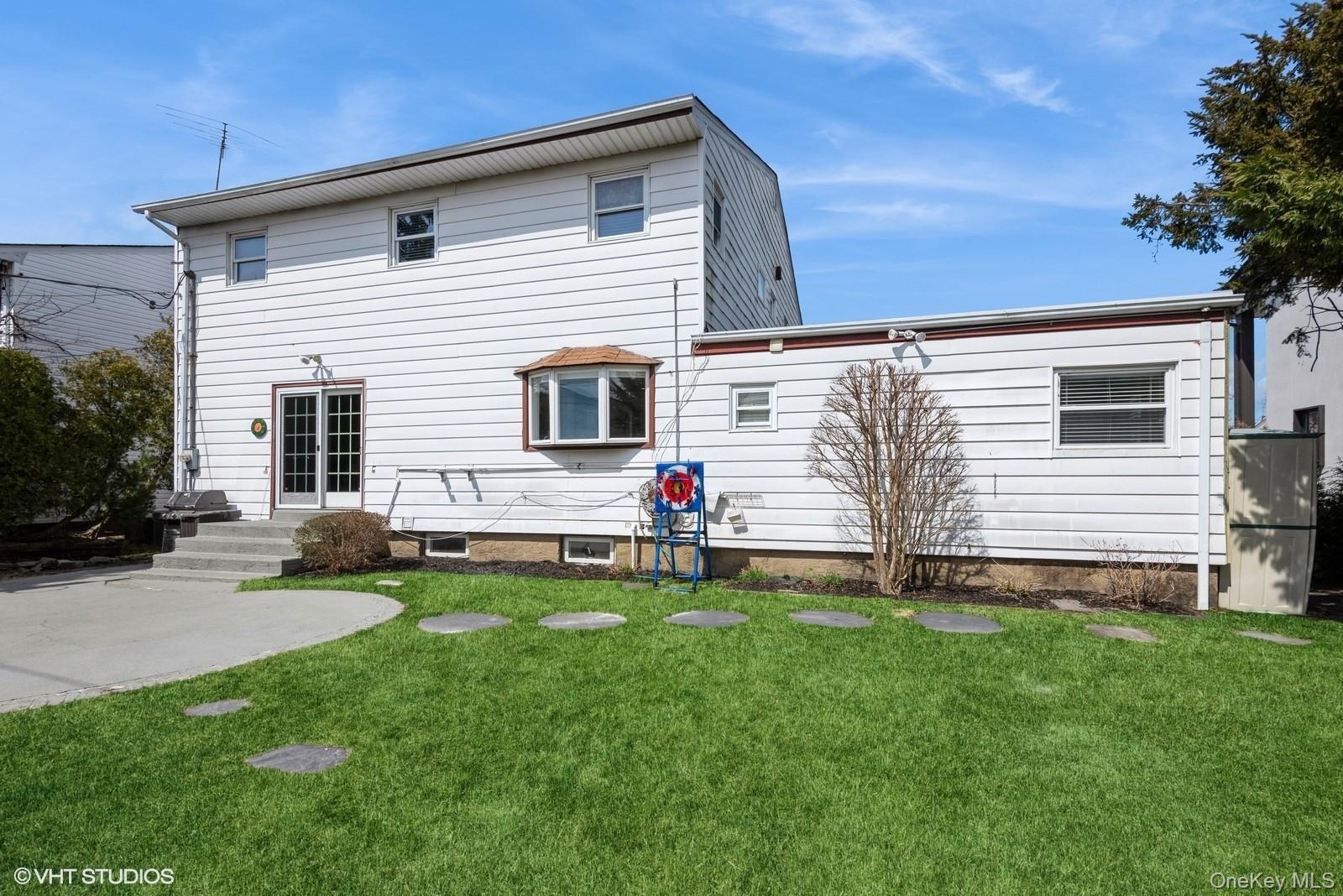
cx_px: 672
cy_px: 448
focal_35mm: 16
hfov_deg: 96.7
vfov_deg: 73.8
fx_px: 597
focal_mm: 16
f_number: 9
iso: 200
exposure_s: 1/640
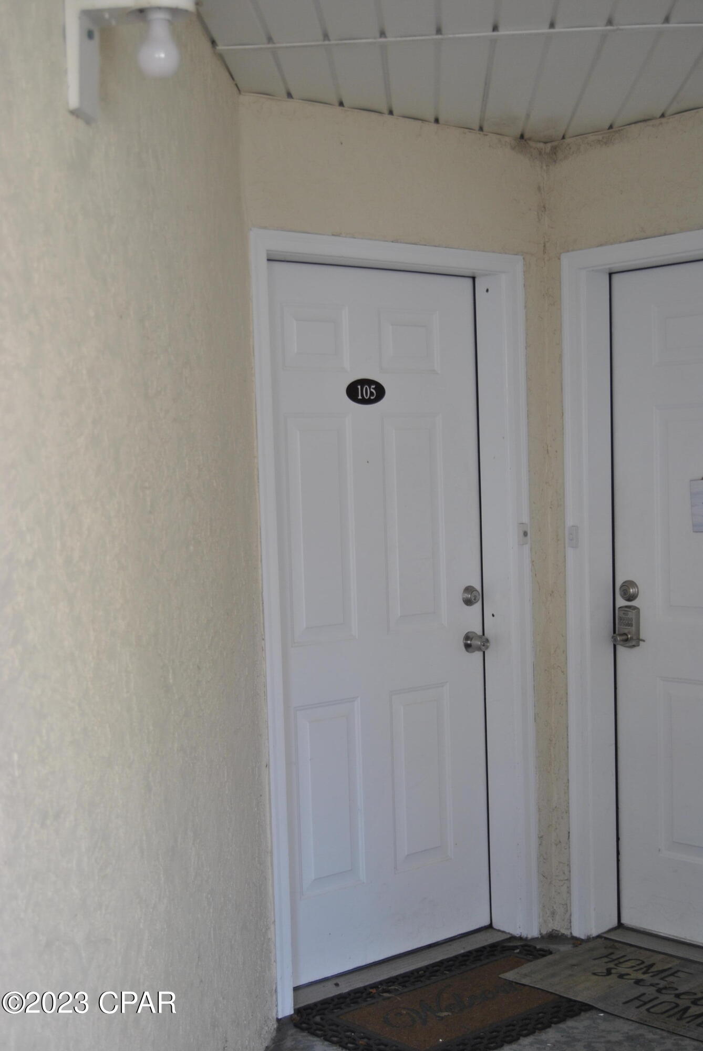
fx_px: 1490
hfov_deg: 26.5
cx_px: 352
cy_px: 526
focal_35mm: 51
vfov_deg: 38.8
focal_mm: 34
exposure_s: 1/40
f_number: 4.5
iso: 200
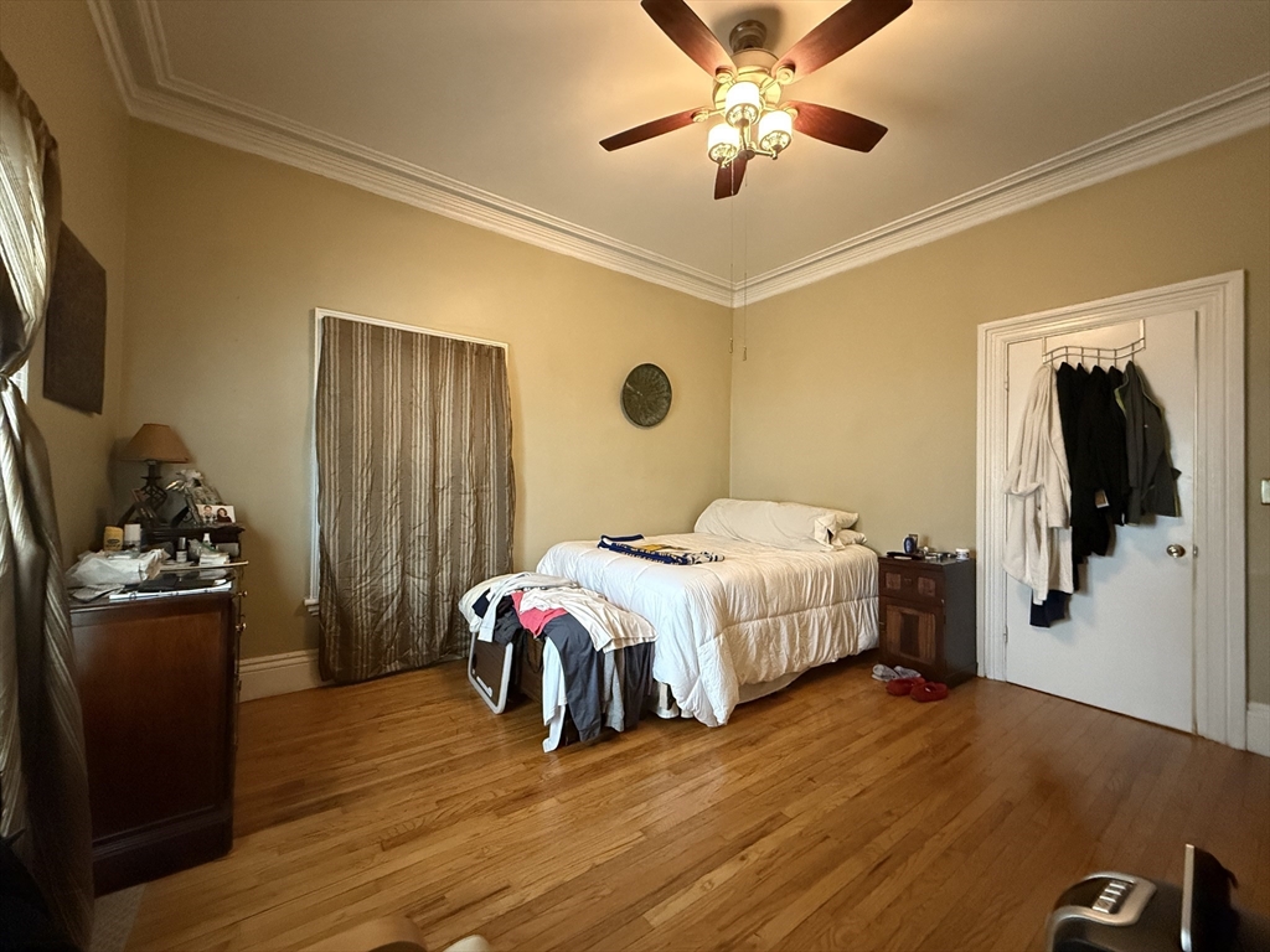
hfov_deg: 102.1
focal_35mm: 14
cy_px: 476
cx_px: 635
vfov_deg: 85.7
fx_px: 514
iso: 1000
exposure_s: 1/60
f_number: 2.2
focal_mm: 2.22
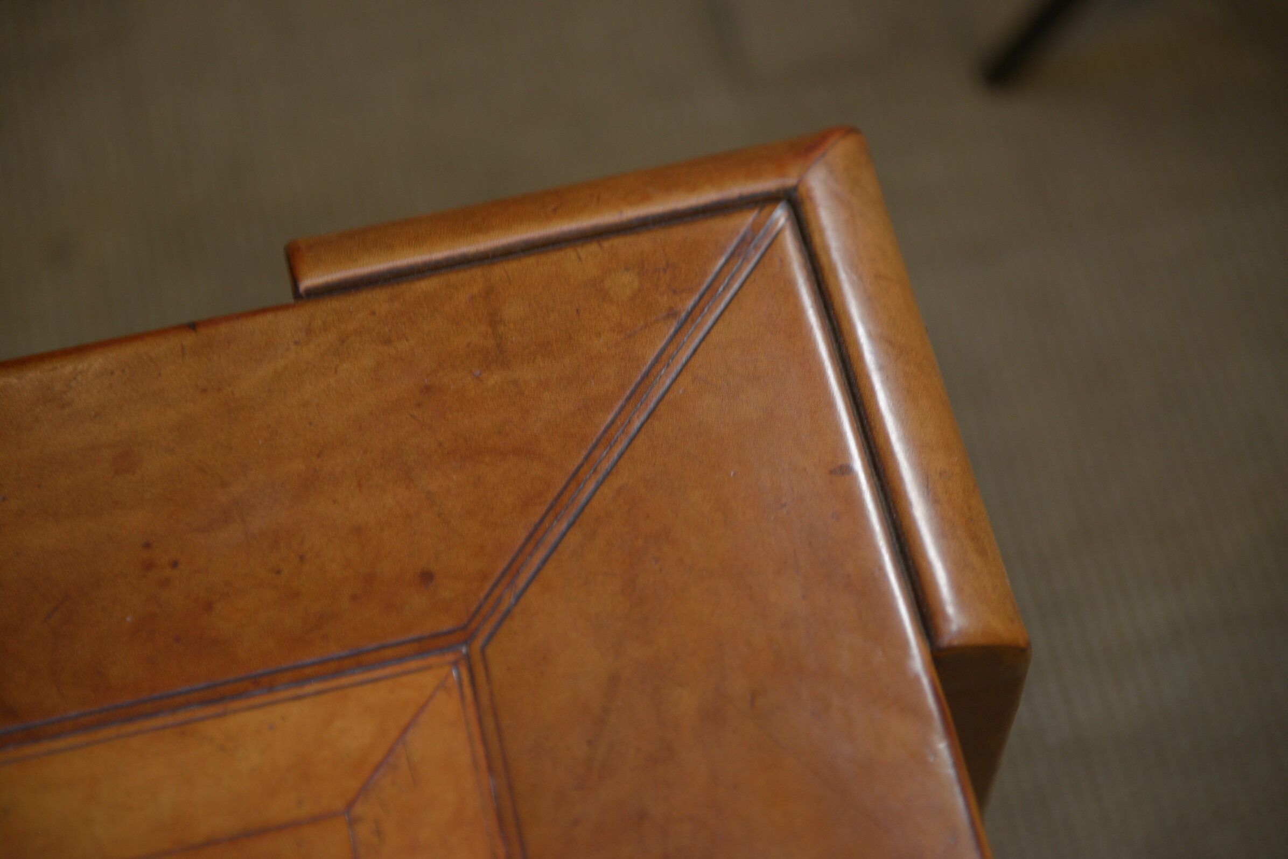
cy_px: 430
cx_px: 644
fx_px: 2505
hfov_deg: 28.8
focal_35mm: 70
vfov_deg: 19.5
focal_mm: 70
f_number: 3.2
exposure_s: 1/50
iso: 500
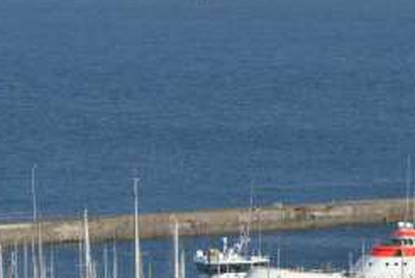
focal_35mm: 652
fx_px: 7525
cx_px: 359
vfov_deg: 2.1
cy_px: 92
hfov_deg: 3.2
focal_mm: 200
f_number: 13
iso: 125
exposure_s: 1/200
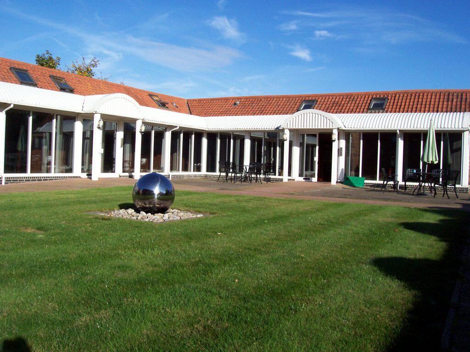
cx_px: 235
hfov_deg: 54.0
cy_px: 176
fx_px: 462
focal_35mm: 34
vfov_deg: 41.8
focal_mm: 5.6
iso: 80
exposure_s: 1/763
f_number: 5.1
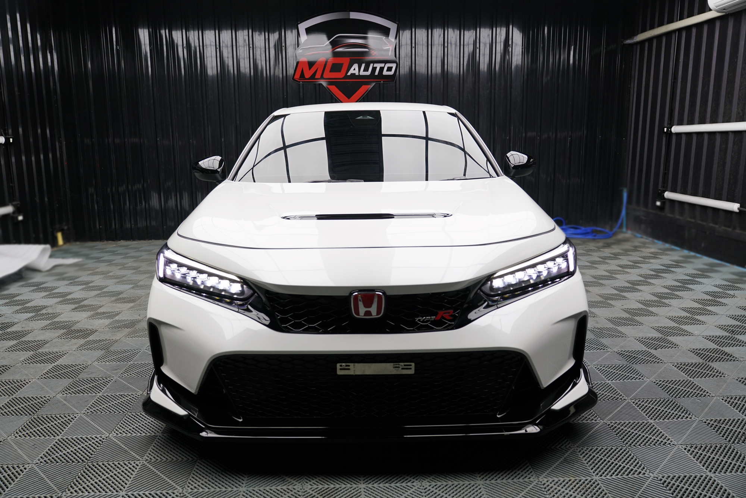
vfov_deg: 46.4
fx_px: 580
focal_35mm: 28
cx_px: 373
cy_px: 249
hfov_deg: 65.5
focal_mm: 28
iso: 200
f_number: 4
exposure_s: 1/160
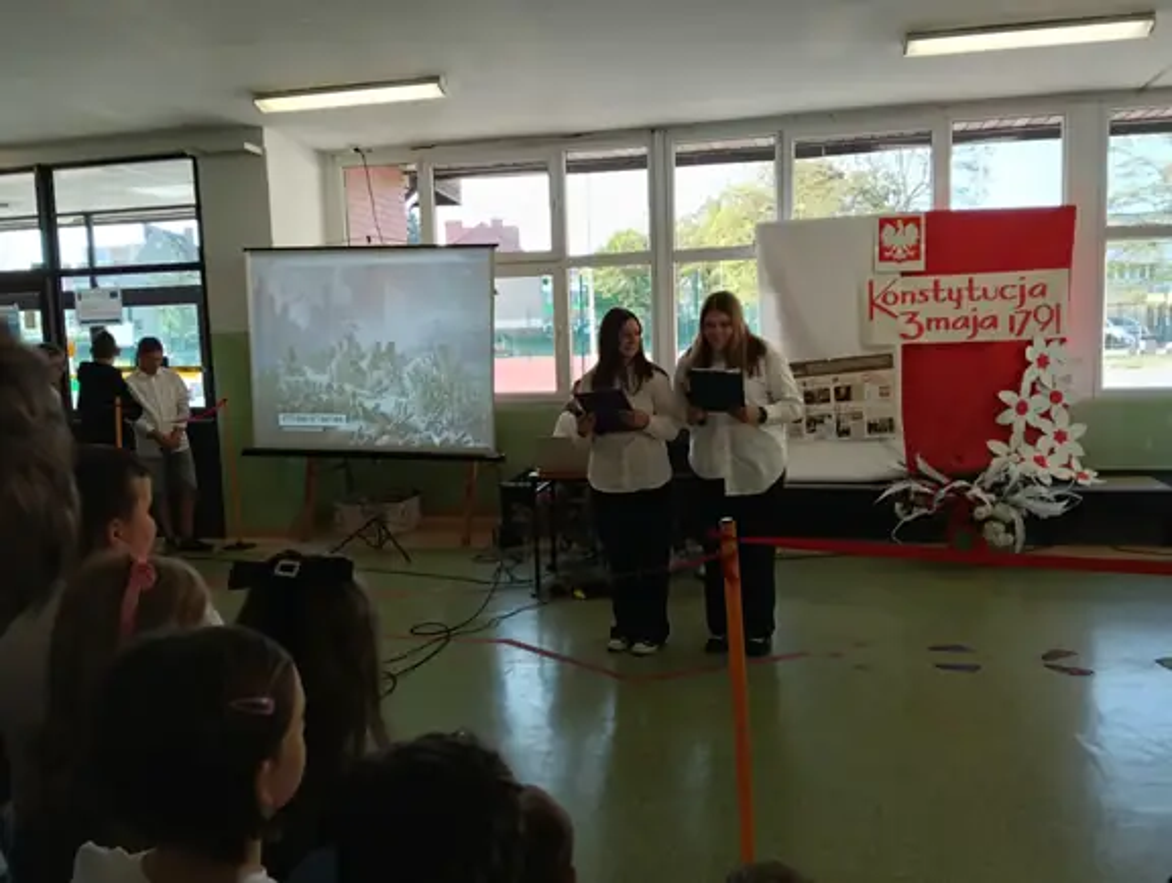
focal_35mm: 27
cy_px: 442
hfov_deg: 65.2
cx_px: 586
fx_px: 916
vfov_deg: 51.5
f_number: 1.8
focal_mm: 3.98
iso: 125
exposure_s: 1/100
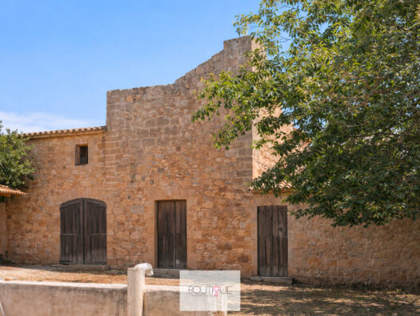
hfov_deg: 98.2
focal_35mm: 15
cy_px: 158
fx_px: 182
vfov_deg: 81.8
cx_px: 210
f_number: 2.2
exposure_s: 1/50
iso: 140
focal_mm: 1.65
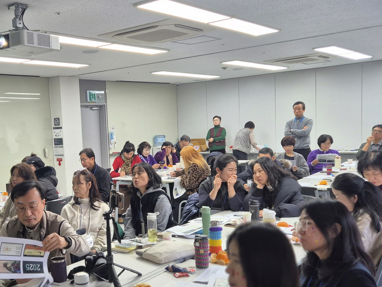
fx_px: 464
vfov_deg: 34.3
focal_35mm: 42
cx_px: 98
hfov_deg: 43.4
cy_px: 170
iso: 125
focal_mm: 5.4
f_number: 1.8
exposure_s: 1/120
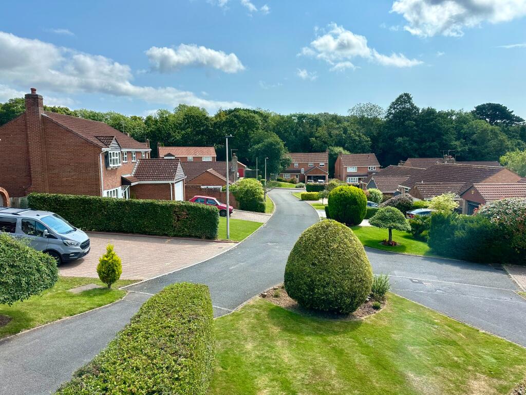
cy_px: 198
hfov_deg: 71.6
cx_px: 263
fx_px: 365
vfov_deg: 56.8
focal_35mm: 24
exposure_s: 1/4184
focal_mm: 6.86
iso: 80
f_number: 1.78
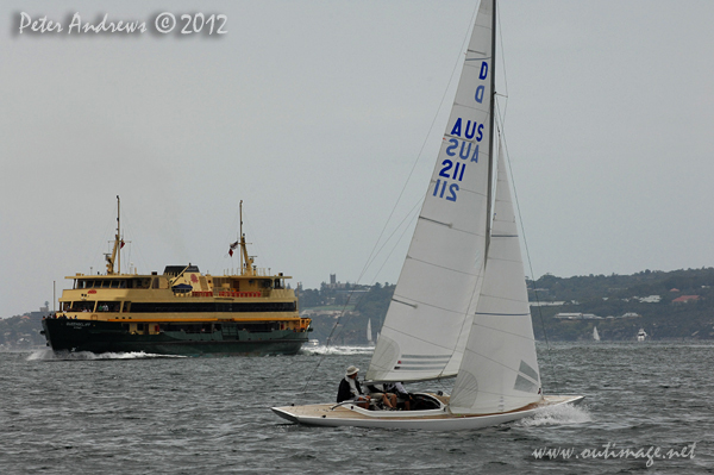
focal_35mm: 300
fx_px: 5945
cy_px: 238
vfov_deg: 4.6
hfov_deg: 6.9
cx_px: 357
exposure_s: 1/1000
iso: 400
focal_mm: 200
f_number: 9.5
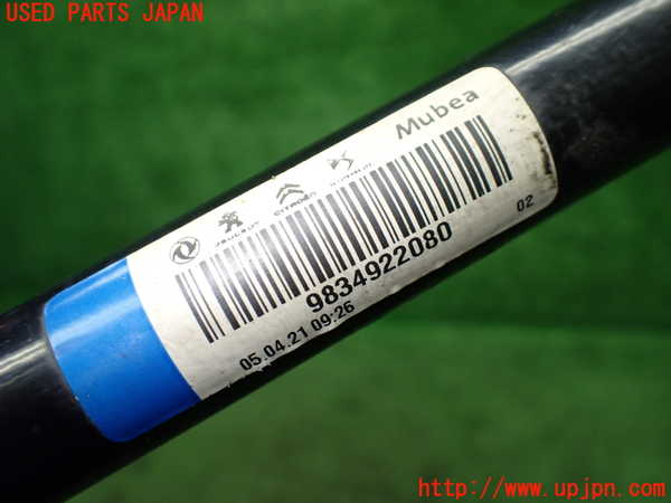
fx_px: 582
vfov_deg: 46.8
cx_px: 336
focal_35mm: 30
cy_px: 252
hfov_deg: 60.0
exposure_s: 1/125
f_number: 2.3
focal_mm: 5.4
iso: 250
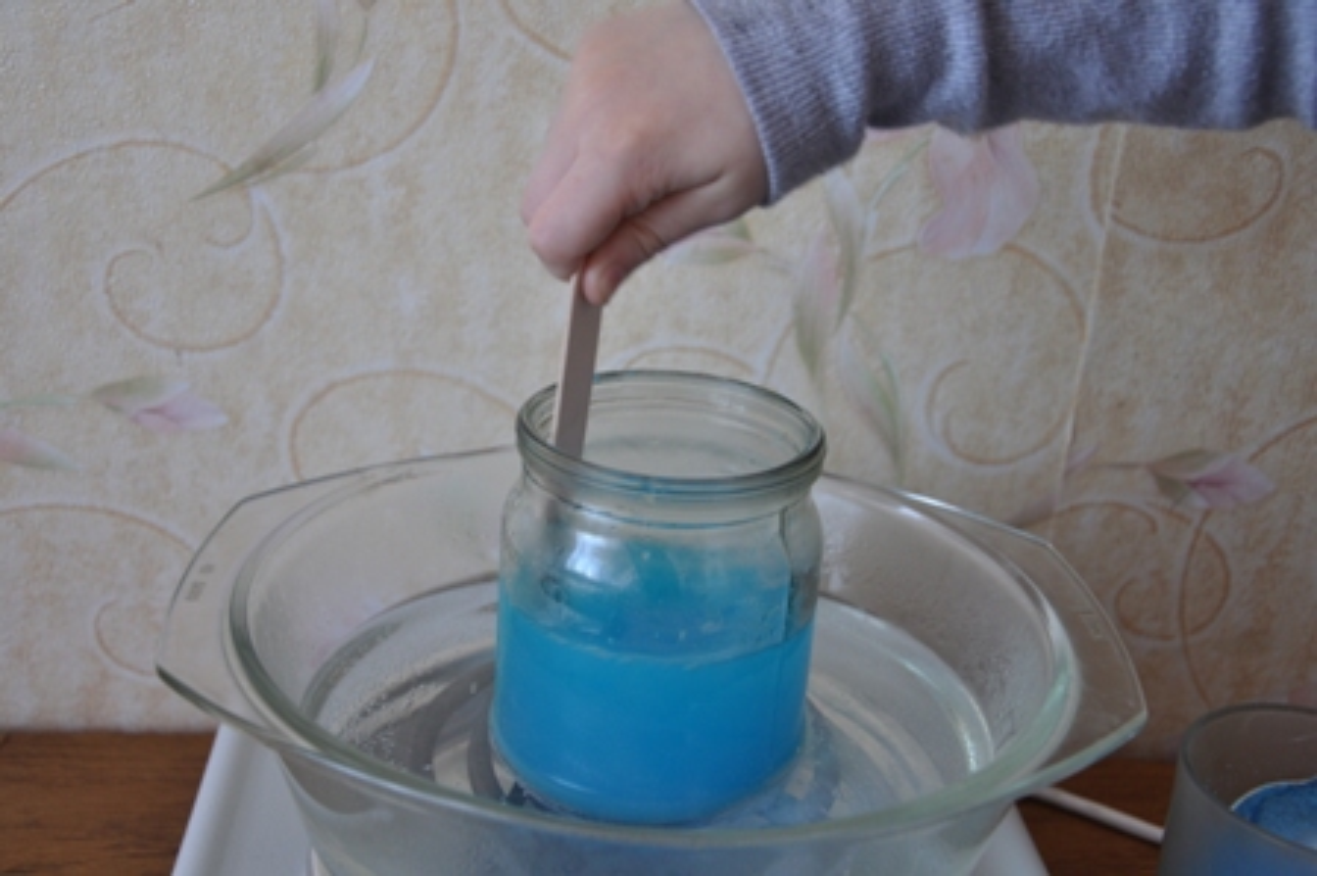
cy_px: 438
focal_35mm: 48
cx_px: 658
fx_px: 1755
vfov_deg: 28.0
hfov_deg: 41.1
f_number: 4.2
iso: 400
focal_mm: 32
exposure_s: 1/50
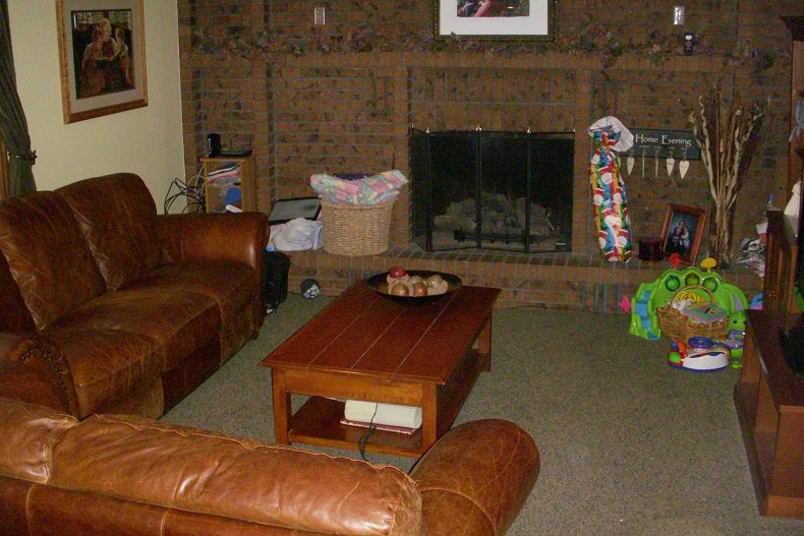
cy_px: 256
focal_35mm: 40
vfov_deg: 33.4
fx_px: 893
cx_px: 405
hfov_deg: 48.5
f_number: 3.3
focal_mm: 6.3
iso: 800
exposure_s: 1/250
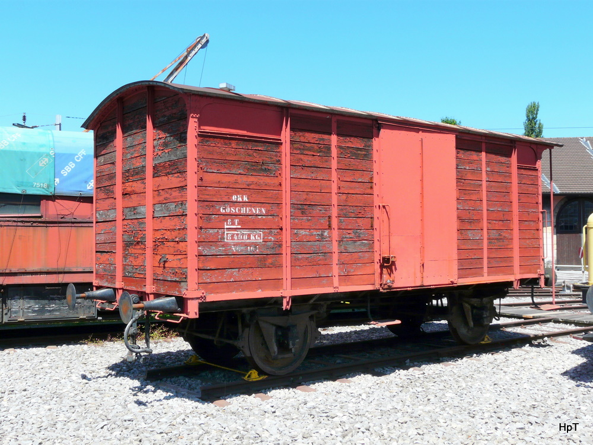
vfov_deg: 36.8
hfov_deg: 47.9
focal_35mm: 39
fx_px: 668
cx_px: 296
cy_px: 222
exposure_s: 1/200
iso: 100
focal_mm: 6.4
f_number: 5.6
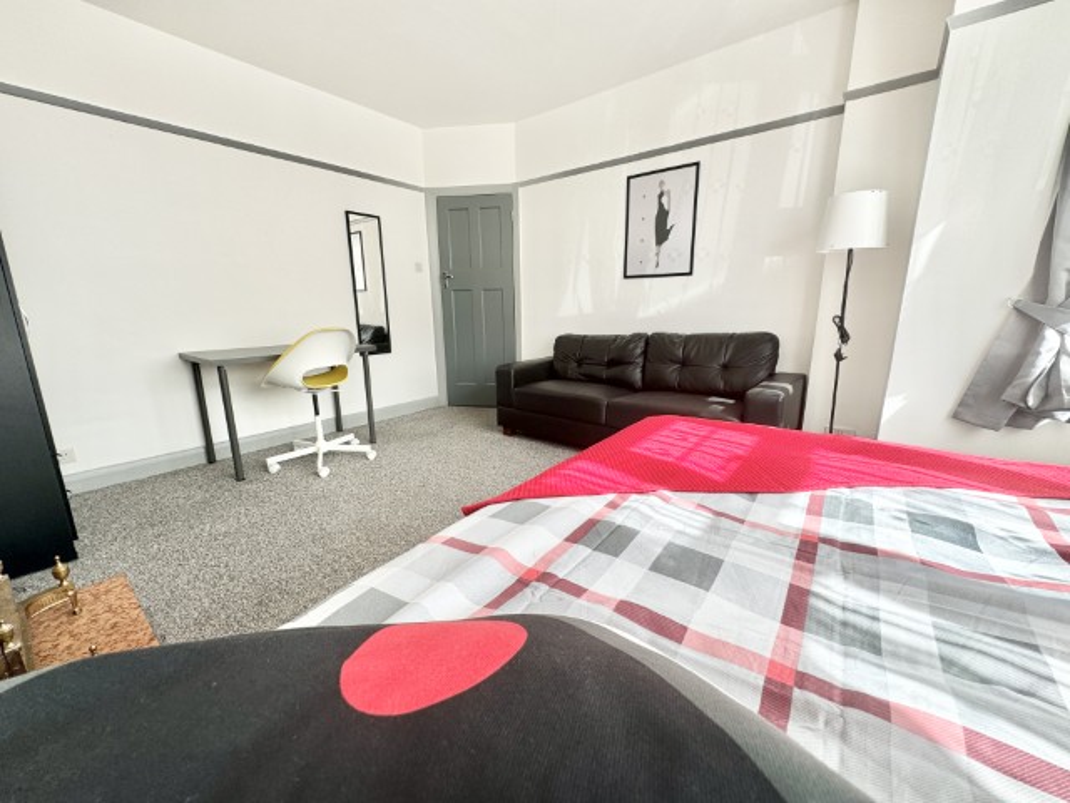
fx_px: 433
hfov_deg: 102.1
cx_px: 535
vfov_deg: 85.7
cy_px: 402
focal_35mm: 14
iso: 40
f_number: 2.2
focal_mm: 2.22
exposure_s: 1/107
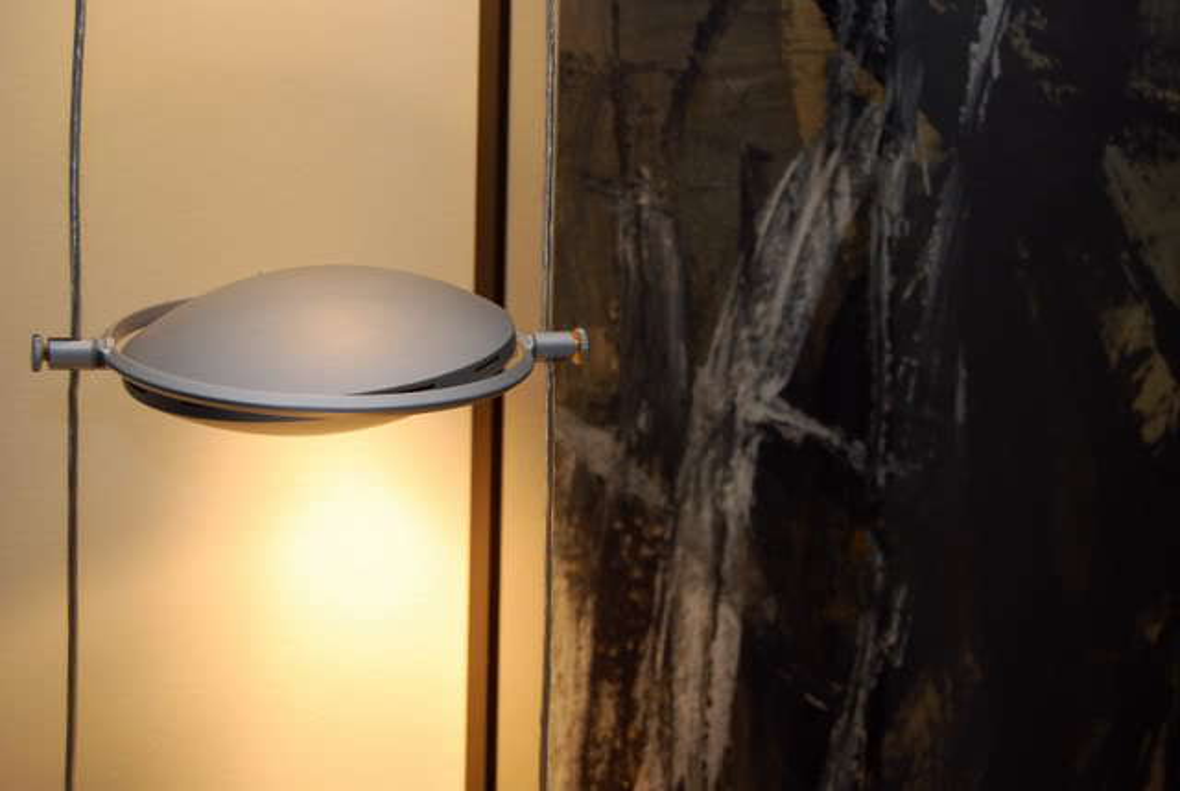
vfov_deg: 20.2
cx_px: 590
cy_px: 396
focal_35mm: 68
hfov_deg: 29.8
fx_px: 2216
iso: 200
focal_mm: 45
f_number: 5.3
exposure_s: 1/60
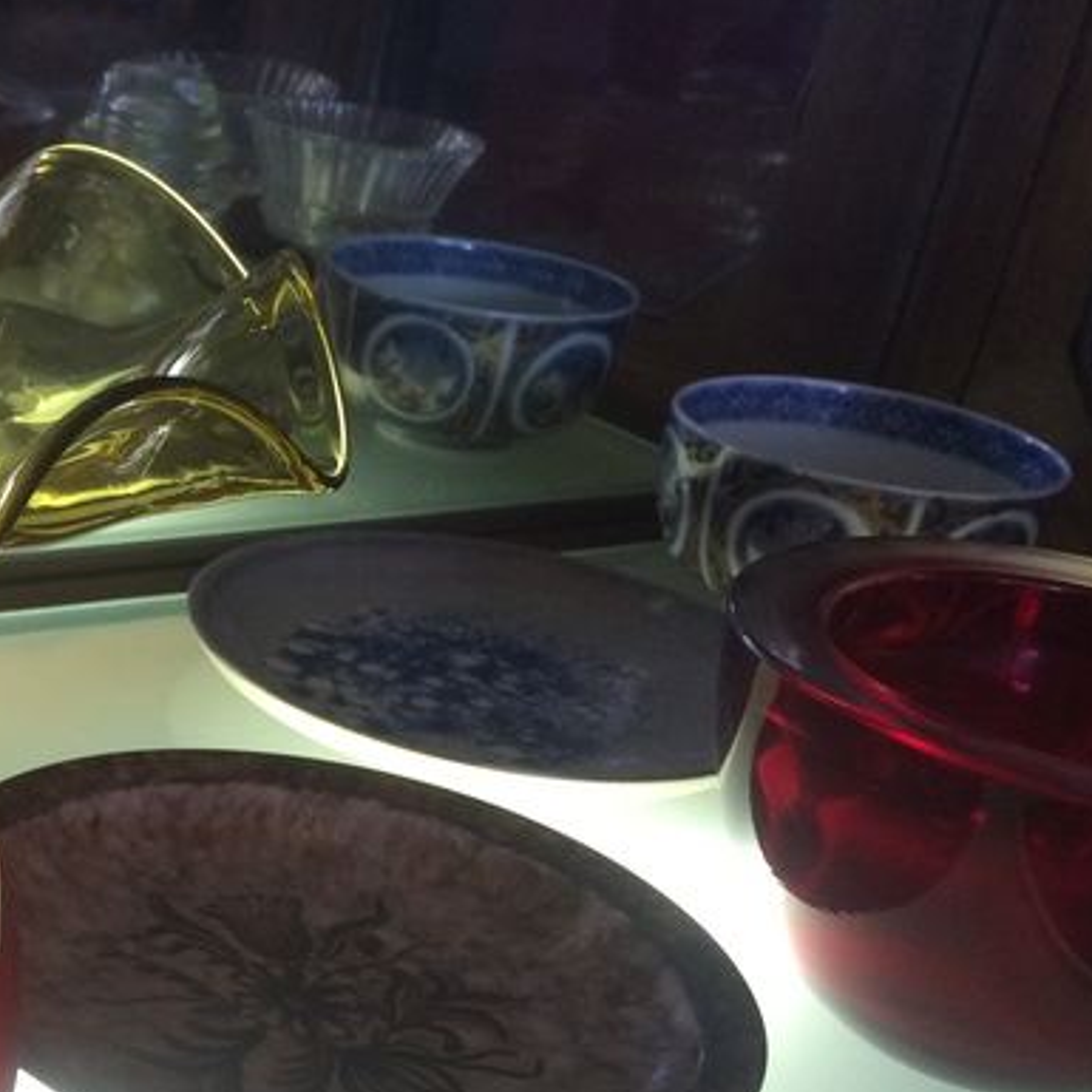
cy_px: 844
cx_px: -159
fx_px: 2213
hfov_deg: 25.4
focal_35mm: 62
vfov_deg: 27.3
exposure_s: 1/30
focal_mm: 4.12
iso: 64
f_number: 2.2
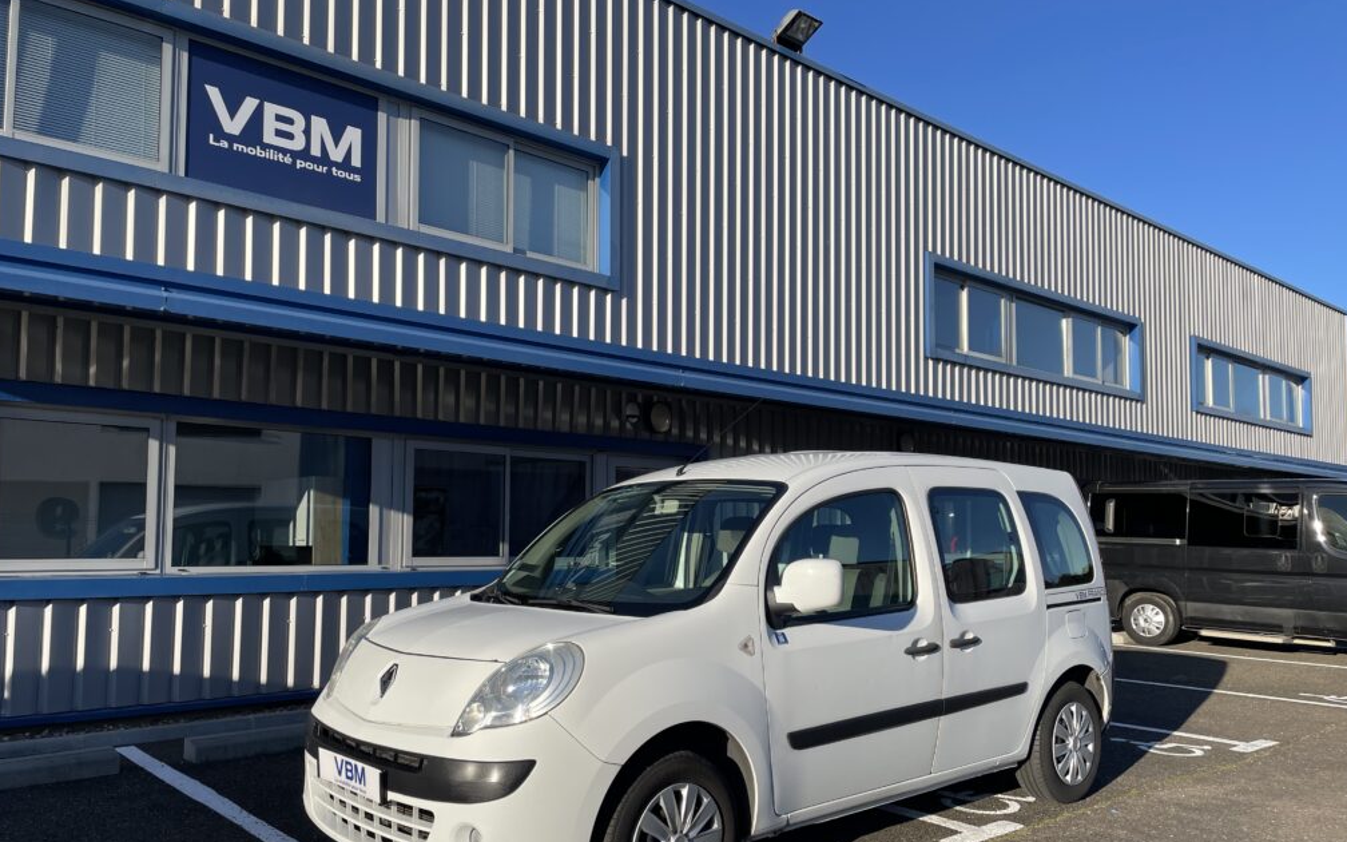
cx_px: 674
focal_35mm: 28
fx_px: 1028
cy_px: 486
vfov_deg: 44.4
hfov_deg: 66.5
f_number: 1.6
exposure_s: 1/3205
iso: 32
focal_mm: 4.2
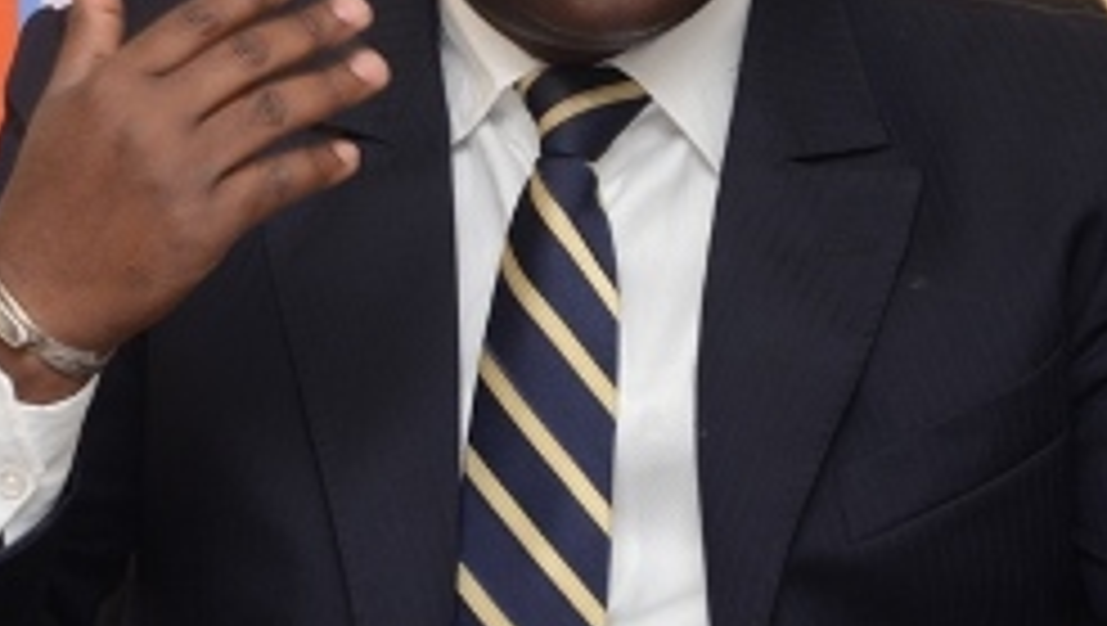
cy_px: 29
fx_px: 10344
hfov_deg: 6.1
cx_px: 392
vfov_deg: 3.5
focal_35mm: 352
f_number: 6.3
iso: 500
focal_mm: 90
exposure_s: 1/60
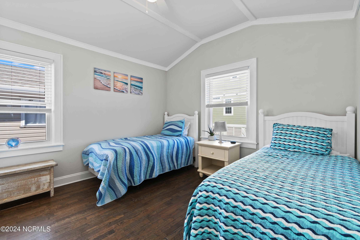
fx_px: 150
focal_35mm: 15
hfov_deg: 100.4
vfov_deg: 77.3
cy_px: 120
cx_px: 180
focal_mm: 10
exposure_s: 1/4
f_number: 4.5
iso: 100
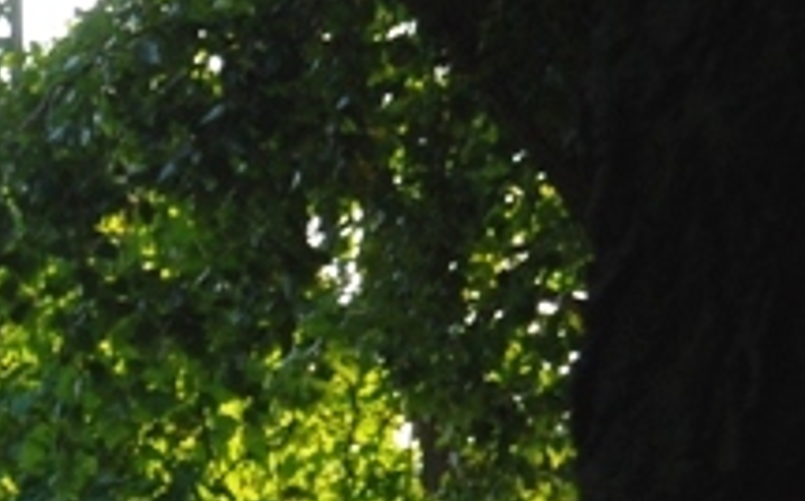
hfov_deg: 5.9
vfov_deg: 3.8
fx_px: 7563
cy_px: 725
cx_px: -940
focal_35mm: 345
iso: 250
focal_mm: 50
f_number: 8
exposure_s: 1/250
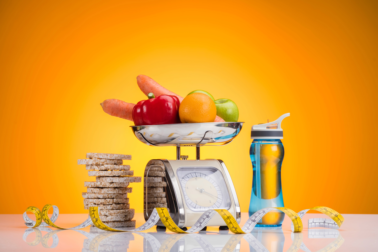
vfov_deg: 13.1
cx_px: 189
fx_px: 1103
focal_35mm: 105
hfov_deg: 19.5
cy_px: 126
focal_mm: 105
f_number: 9
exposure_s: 1/160
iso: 320
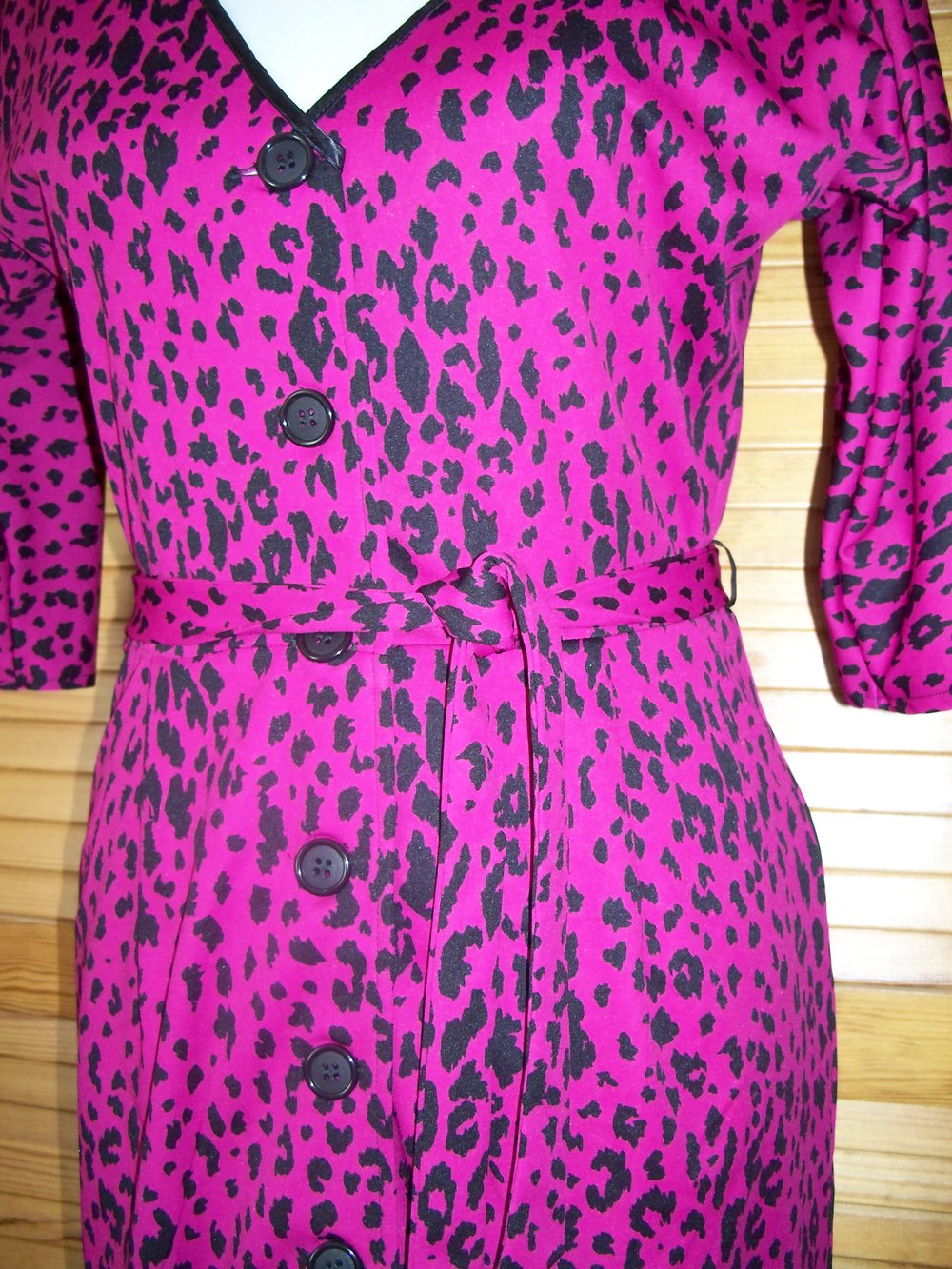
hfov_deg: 38.7
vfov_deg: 50.1
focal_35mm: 37
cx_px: 476
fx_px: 1357
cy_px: 634
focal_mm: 7.8
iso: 400
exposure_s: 1/60
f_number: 2.8
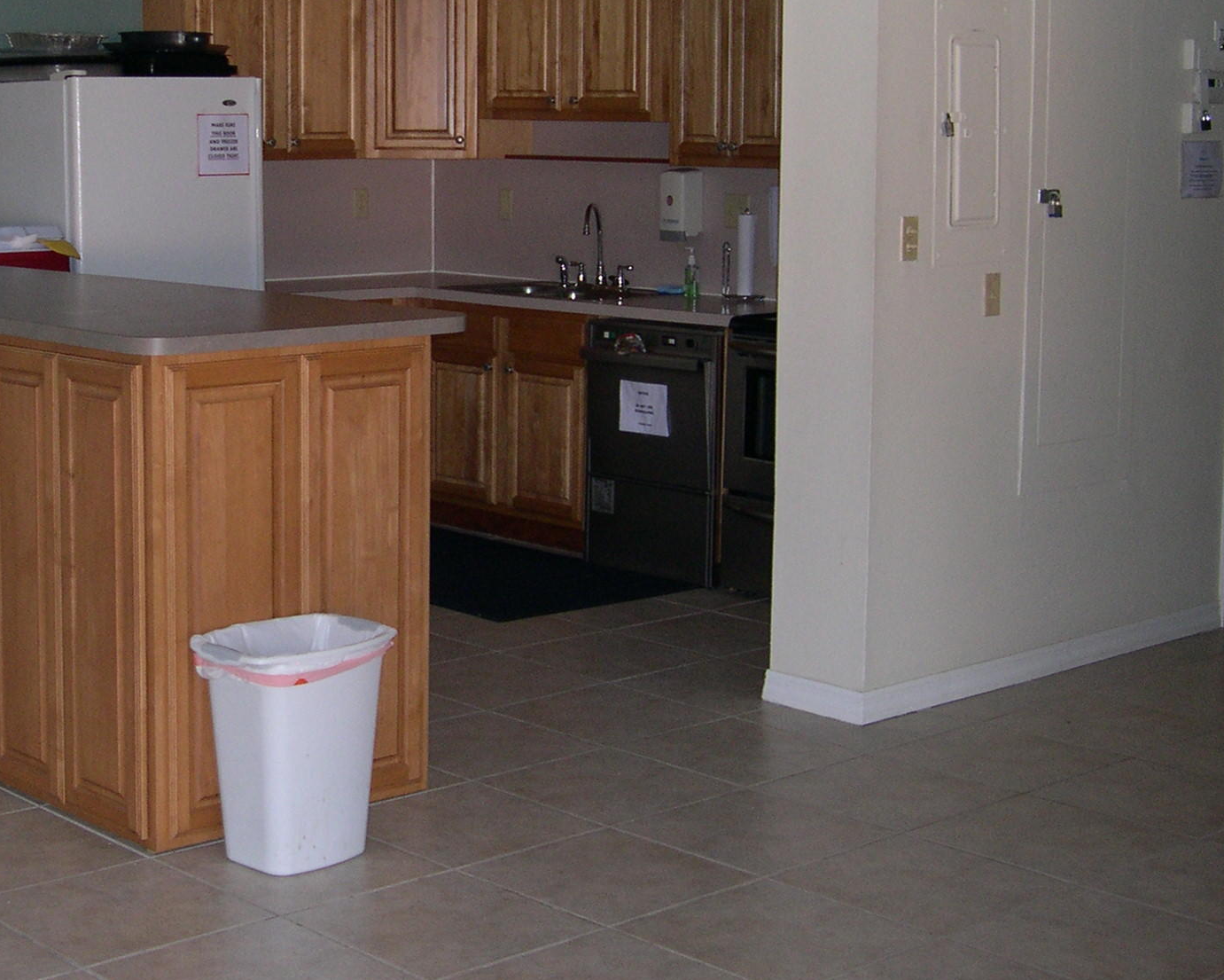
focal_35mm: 61
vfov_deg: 24.8
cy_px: 307
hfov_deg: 30.3
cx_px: 267
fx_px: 2210
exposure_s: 1/60
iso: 175
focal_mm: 8
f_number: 2.8
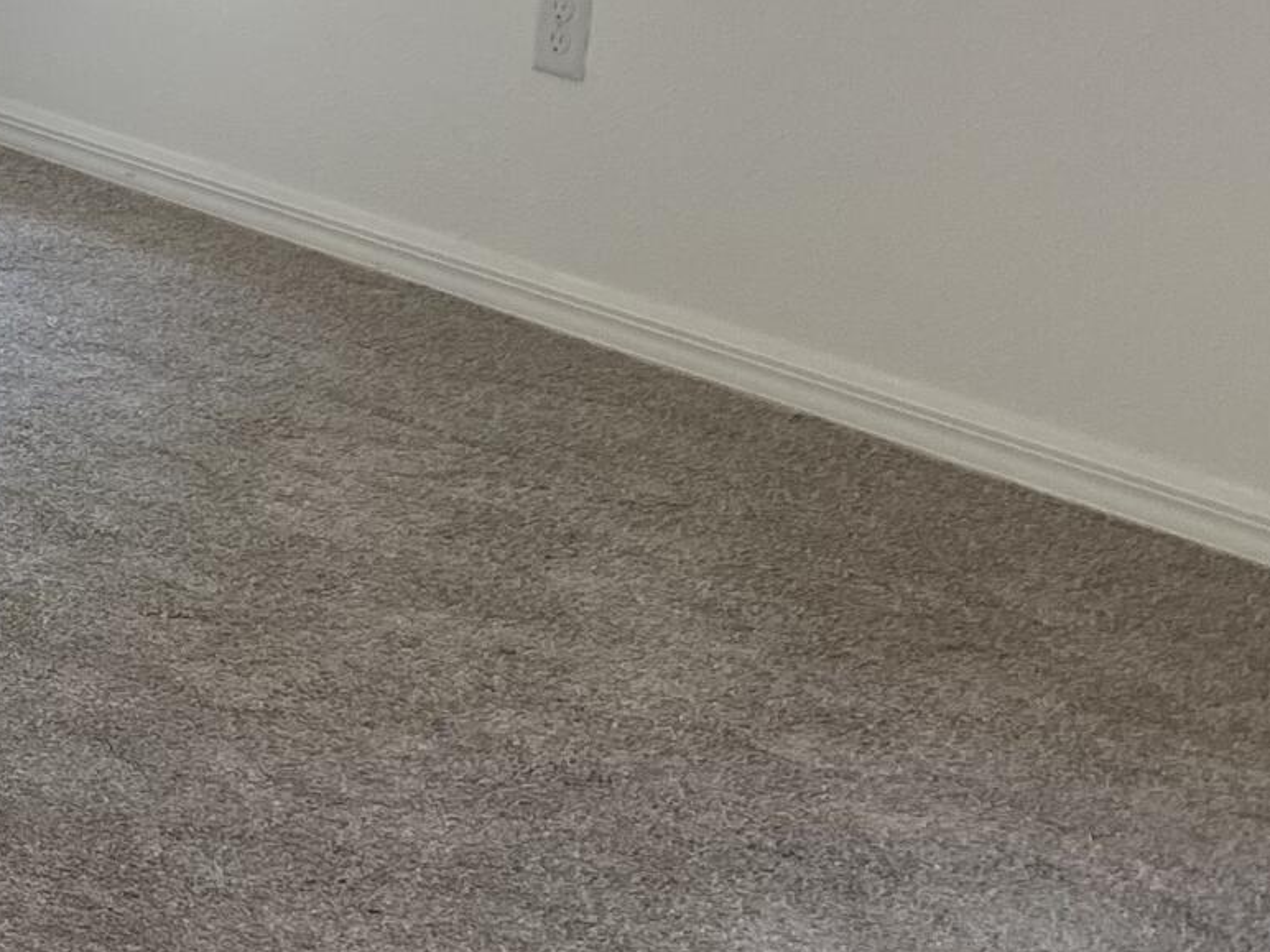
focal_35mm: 101
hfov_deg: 16.8
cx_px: -870
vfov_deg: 14.5
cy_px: 85
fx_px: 3706
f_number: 1.5
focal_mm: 5.7
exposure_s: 1/150
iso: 64
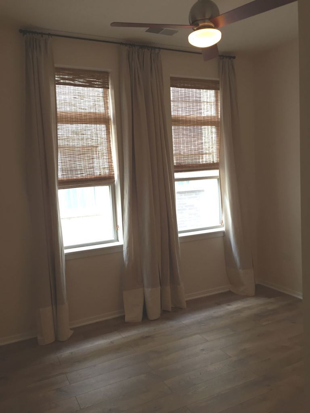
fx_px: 346
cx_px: 155
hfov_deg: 48.2
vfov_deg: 61.7
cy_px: 206
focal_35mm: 29
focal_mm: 4.15
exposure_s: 1/30
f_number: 2.2
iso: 100
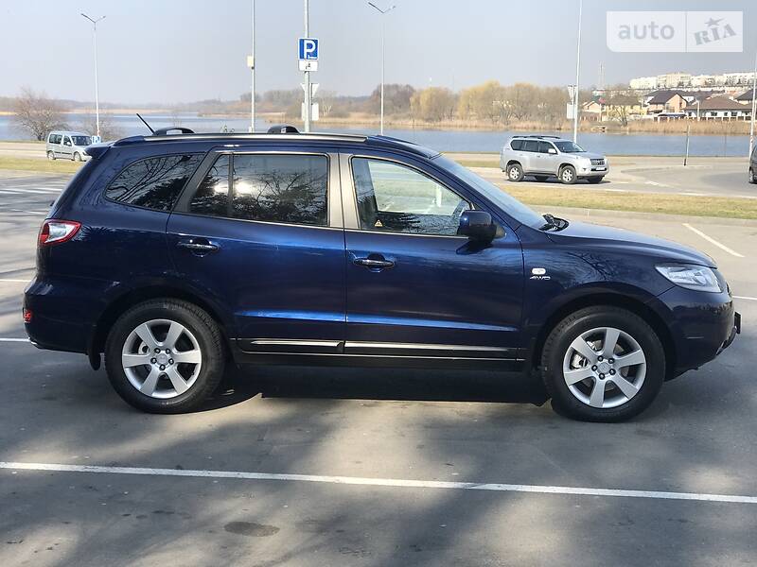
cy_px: 284
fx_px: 1247
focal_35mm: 57
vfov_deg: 25.7
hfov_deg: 33.8
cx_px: 378
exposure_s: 1/567
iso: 20
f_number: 2.8
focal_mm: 6.6
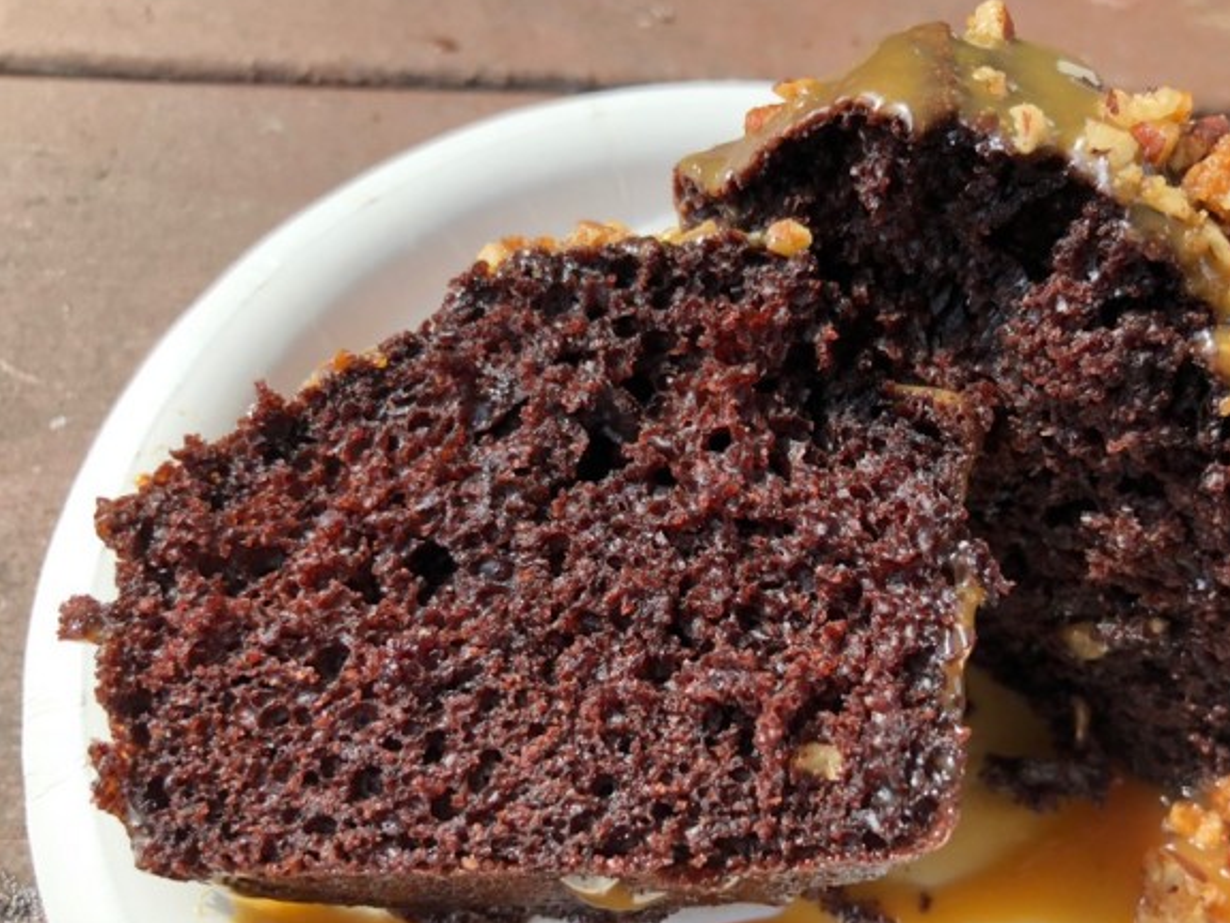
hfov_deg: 53.5
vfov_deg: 41.7
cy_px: 533
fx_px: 1208
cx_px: 745
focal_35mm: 34
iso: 20
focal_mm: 3.99
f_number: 1.8
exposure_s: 1/235
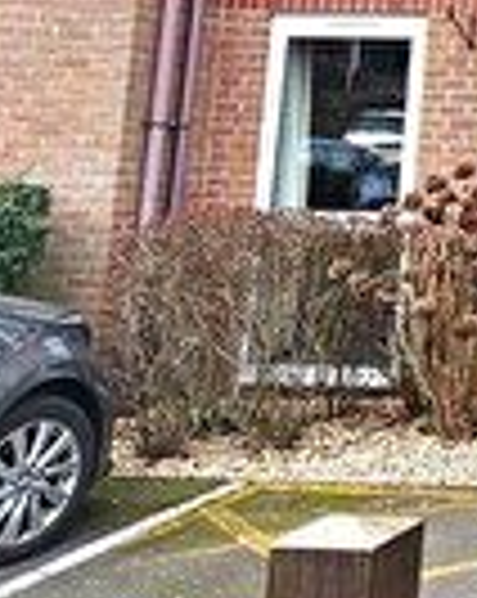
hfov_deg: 16.7
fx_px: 1185
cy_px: -52
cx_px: 968
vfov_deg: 26.3
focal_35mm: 67
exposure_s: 1/323
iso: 50
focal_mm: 2.2
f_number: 2.2
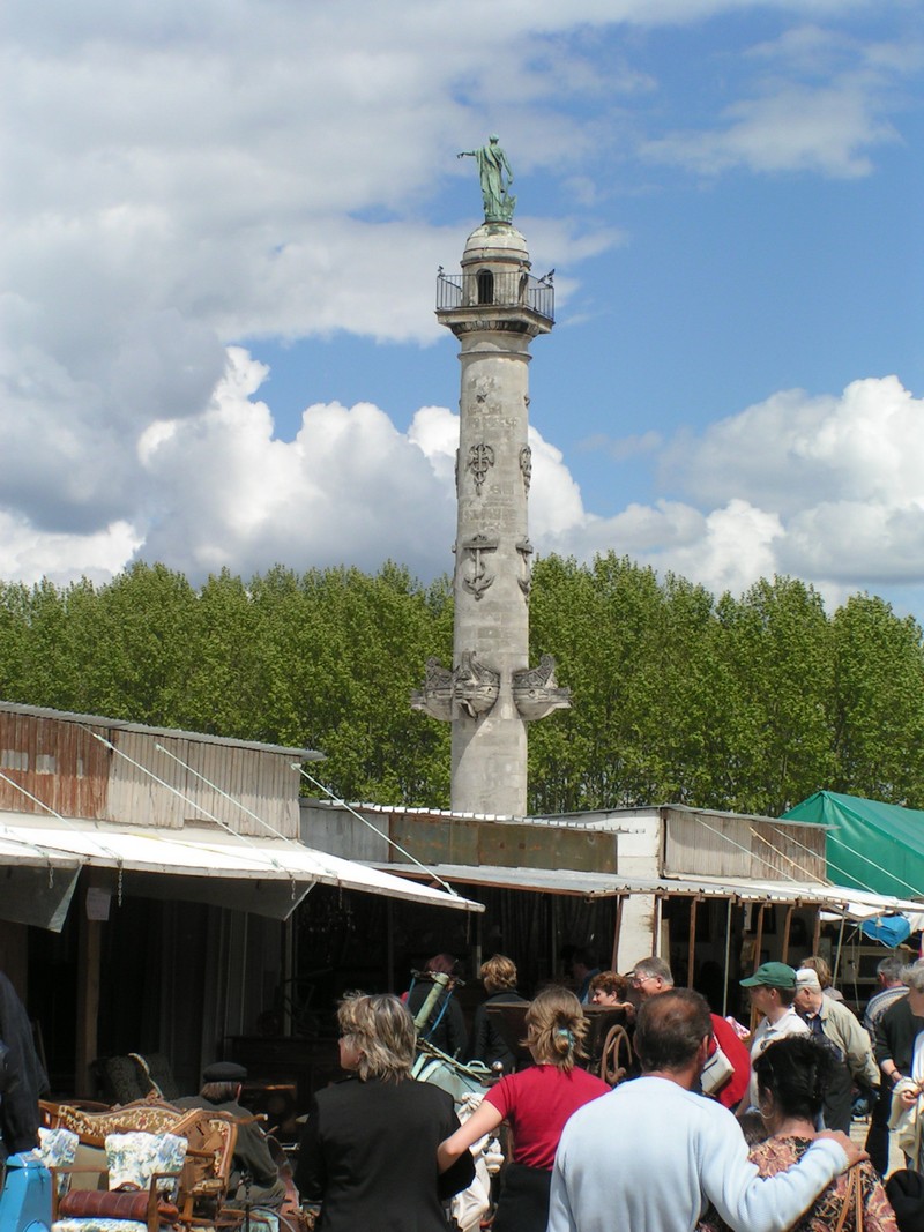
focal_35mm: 91
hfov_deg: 16.2
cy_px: 616
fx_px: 3239
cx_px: 462
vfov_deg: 21.5
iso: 50
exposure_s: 1/500
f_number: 6.3
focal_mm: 13.9
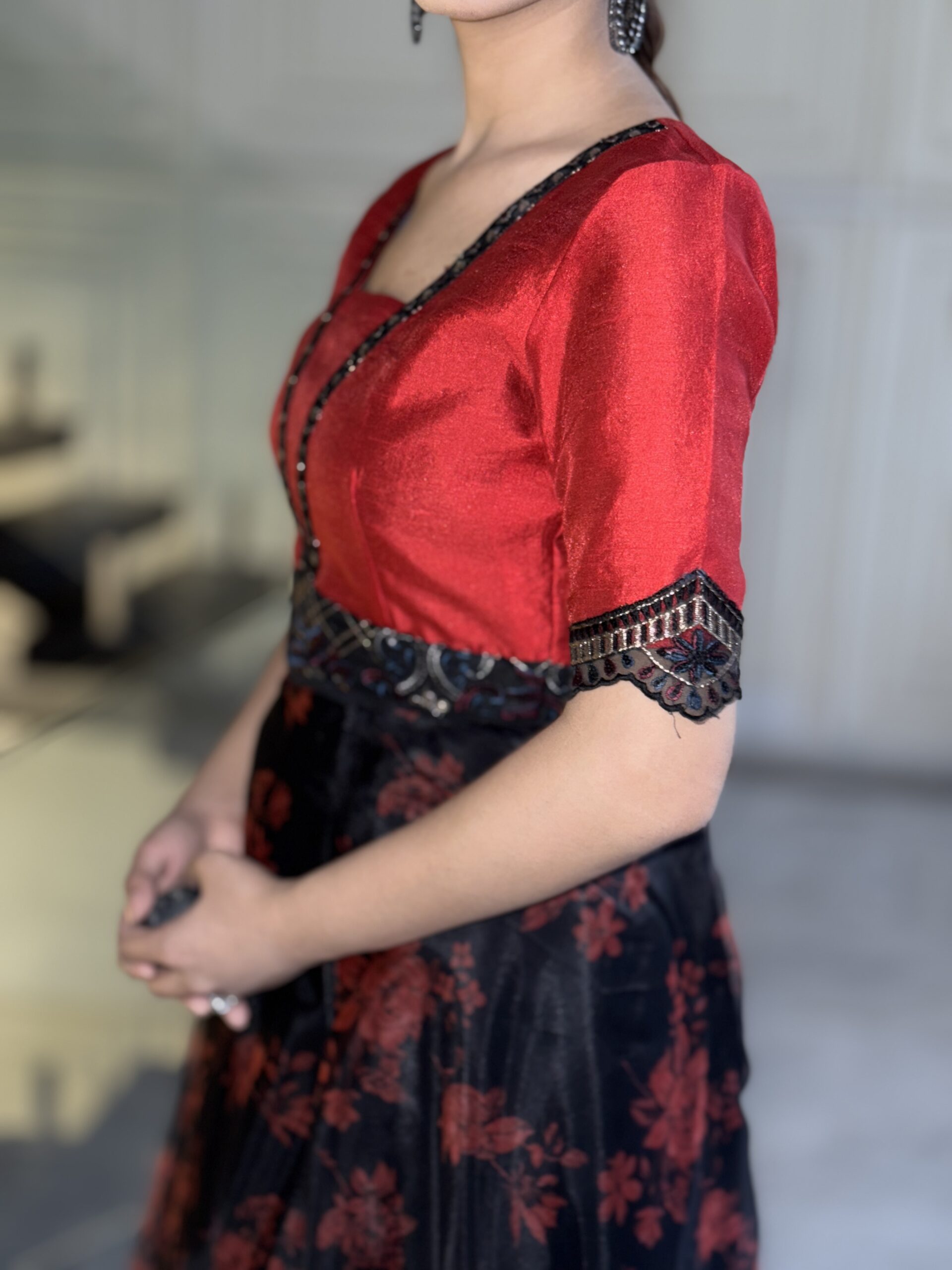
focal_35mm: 48
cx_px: 476
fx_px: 1760
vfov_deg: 39.7
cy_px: 635
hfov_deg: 30.3
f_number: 1.78
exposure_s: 1/6
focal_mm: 6.76
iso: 80
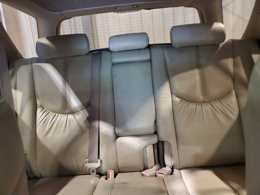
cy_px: 98
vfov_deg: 53.1
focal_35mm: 26
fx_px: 195
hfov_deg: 67.3
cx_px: 130
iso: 285
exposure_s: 1/20
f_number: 1.5
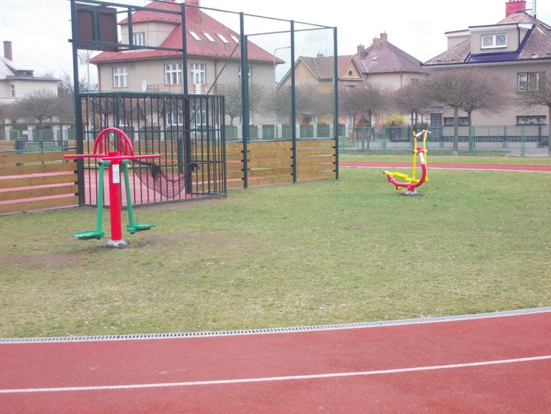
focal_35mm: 56
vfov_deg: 26.1
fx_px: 891
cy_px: 207
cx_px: 276
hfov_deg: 34.3
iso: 80
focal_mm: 7.9
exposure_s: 1/100
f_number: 4.7
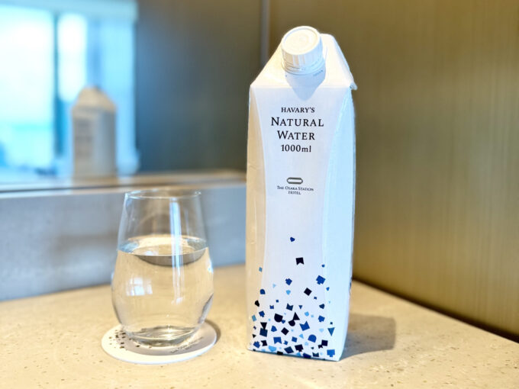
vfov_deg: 56.8
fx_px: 360
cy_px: 194
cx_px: 260
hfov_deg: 71.6
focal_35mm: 24
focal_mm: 6.76
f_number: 1.78
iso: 80
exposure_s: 1/120
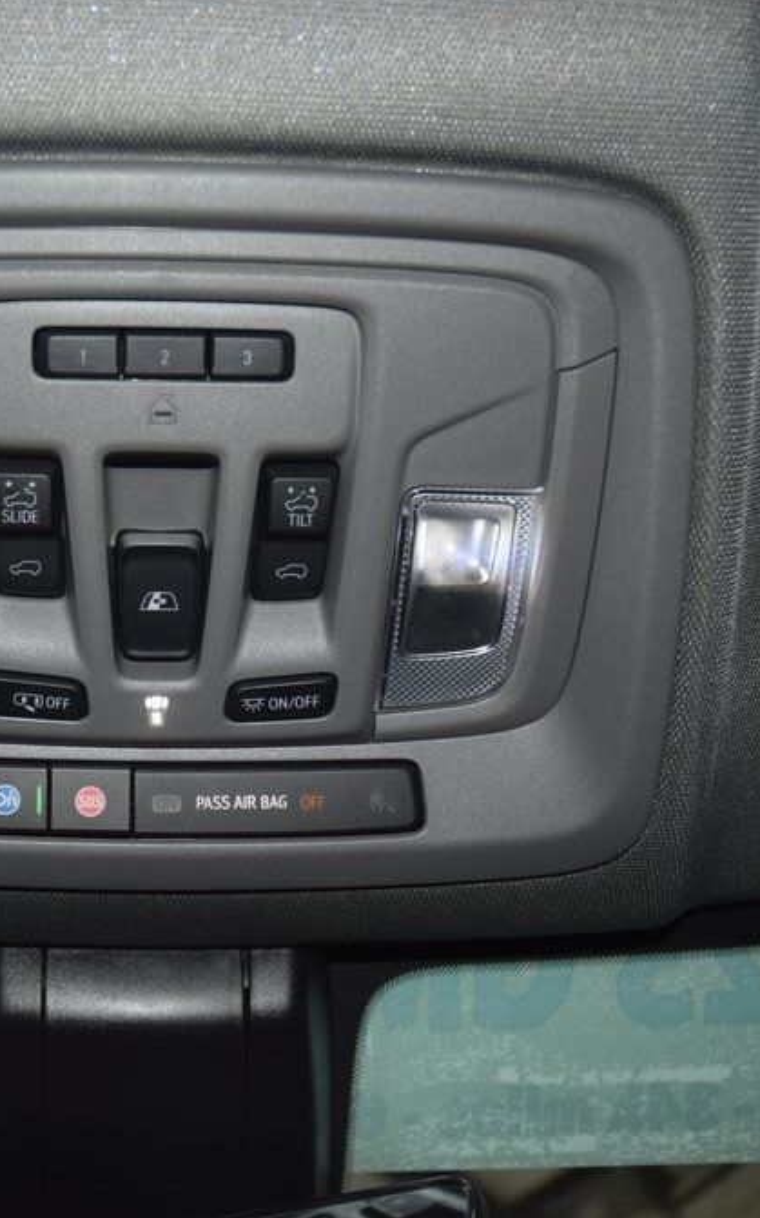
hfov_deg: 29.9
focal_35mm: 42
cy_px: 609
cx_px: 167
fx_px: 1393
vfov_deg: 47.2
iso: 400
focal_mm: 18
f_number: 3.5
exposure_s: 1/100
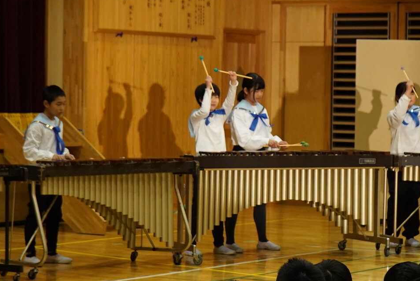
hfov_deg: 14.8
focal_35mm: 138
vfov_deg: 10.0
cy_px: 140
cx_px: 254
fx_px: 1611
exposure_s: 1/160
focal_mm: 64
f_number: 5.6
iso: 2000
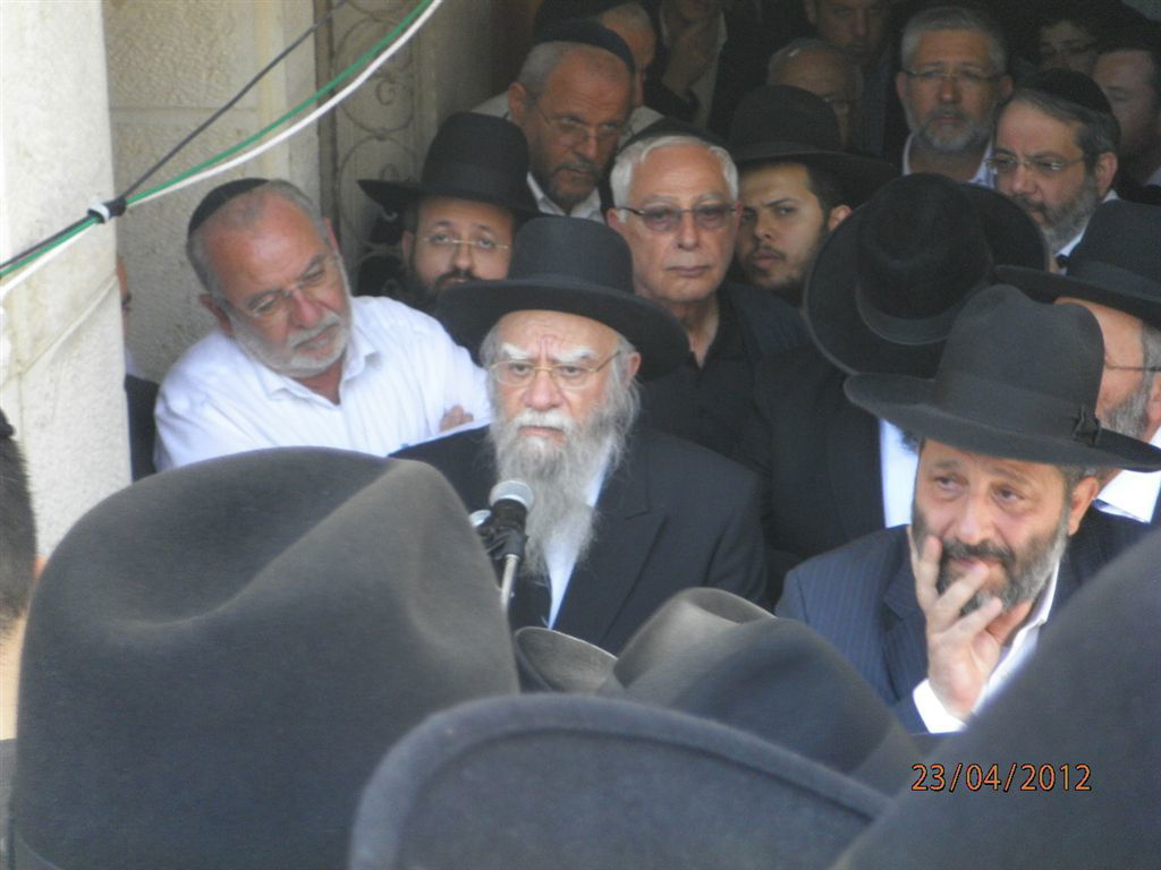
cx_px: 580
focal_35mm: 108
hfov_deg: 18.2
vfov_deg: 13.7
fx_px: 3622
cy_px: 435
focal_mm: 19.6
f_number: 5.9
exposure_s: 1/30
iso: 125
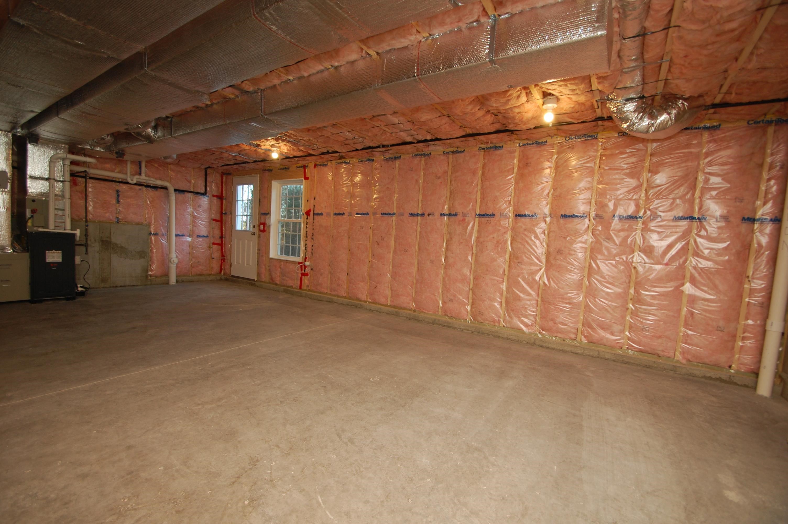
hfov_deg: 100.4
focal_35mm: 15
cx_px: 394
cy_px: 262
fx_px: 328
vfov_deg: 77.2
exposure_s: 1/60
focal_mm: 10
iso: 400
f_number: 4
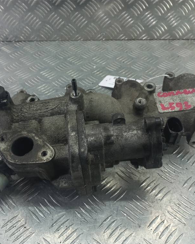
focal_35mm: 33
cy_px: 123
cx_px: 80
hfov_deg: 44.4
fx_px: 238
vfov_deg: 54.2
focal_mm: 4.6
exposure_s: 1/50
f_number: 1.8
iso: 64
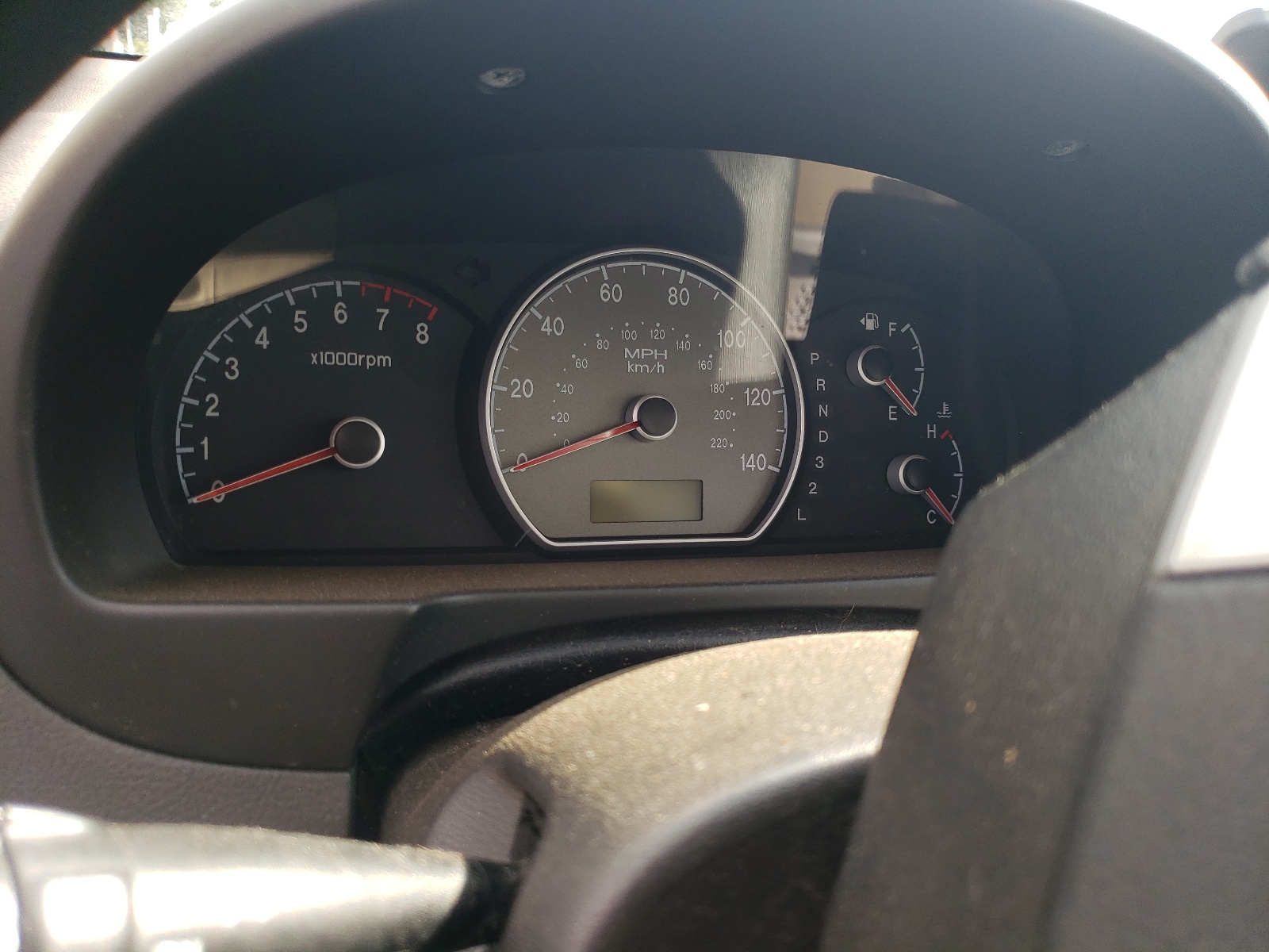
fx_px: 953
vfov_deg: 53.1
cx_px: 634
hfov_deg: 67.3
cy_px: 476
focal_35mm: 26
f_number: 1.5
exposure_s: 1/217
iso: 50
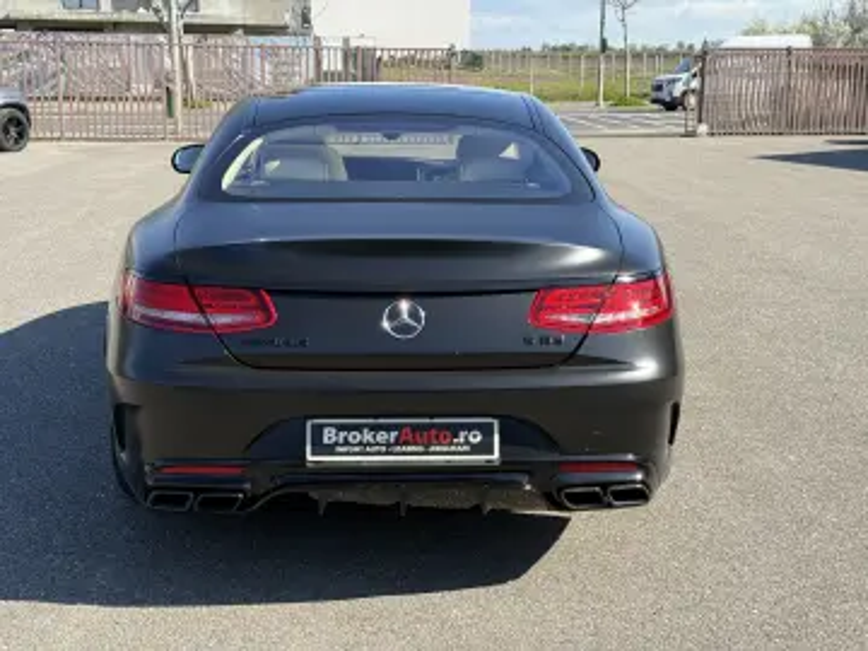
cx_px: 434
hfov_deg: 39.7
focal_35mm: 48
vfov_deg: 30.3
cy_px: 326
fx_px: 1204
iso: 64
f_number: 1.78
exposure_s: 1/1795
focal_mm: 6.76
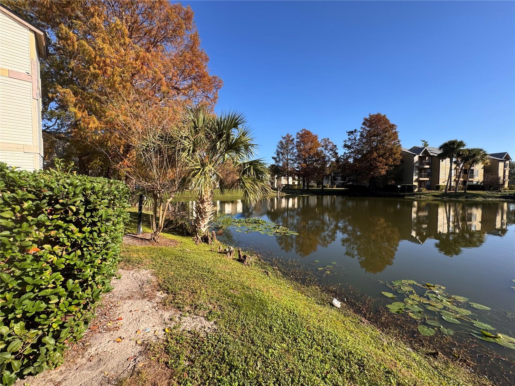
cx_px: 258
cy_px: 193
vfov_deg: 85.7
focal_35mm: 14
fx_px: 208
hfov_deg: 102.1
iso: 50
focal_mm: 2.22
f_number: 2.2
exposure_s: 1/1034
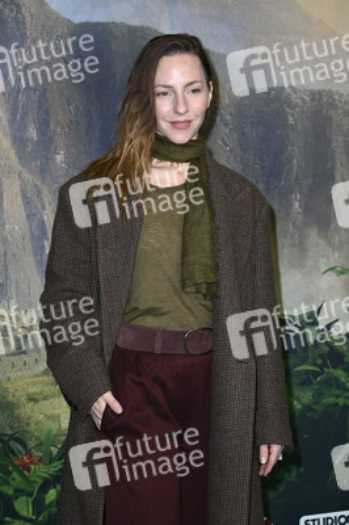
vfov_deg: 20.8
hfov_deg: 13.9
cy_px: 262
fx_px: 1427
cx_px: 174
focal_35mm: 98
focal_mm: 98
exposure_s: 1/250
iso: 500
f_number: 5.3
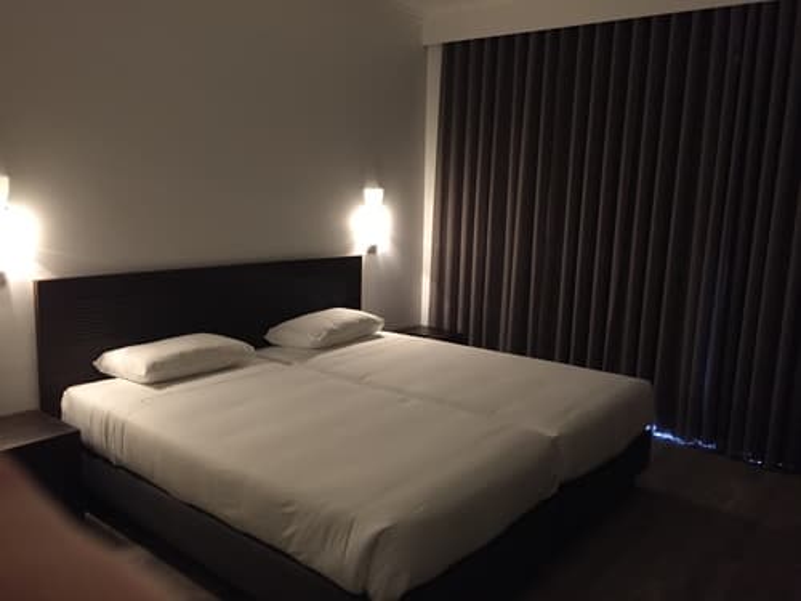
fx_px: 671
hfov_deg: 61.7
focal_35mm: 29
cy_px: 300
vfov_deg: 48.2
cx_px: 400
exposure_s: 1/17
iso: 250
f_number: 2.2
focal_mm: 4.15
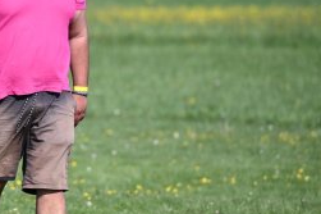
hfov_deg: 3.6
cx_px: 6
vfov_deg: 2.4
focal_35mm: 575
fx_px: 5124
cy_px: 54
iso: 320
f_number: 6
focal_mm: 290
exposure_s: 1/1600
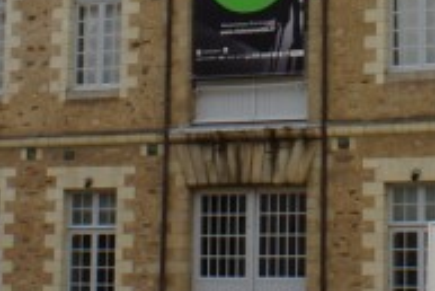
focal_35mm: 159
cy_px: -95
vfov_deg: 8.5
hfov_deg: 12.8
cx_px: 388
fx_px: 1923
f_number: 13
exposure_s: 1/125
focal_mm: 20
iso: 100
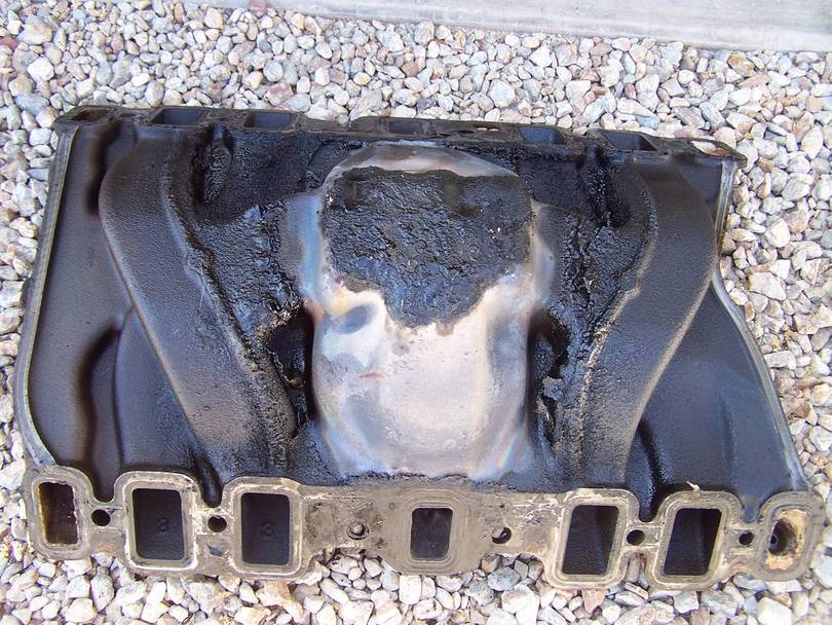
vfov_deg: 37.7
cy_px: 312
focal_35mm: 38
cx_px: 416
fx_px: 914
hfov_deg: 49.0
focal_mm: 6.3
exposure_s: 1/45
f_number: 2.8
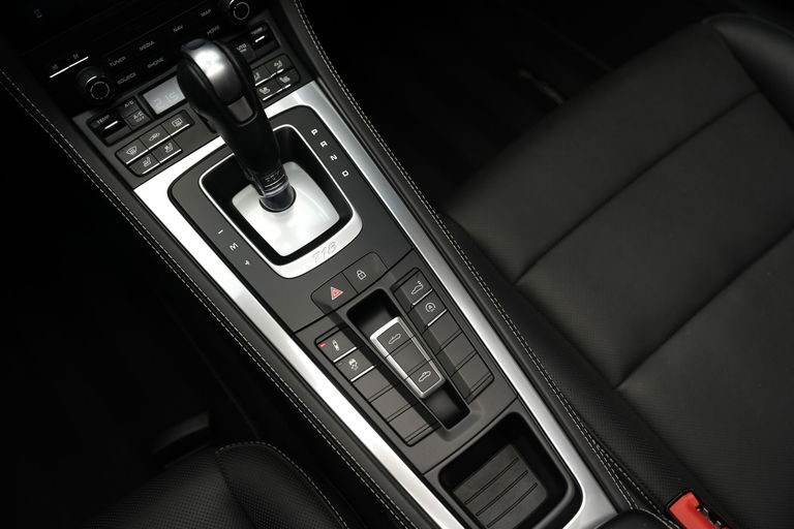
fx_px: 772
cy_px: 264
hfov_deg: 54.4
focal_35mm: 35
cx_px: 397
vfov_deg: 37.9
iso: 800
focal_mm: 35
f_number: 4
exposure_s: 1/40
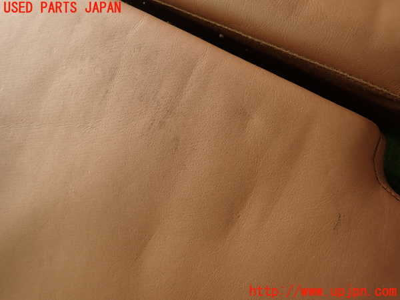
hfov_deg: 69.4
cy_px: 150
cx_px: 200
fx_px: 289
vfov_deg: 54.9
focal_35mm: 25
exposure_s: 1/50
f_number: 2
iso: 200
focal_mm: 4.5
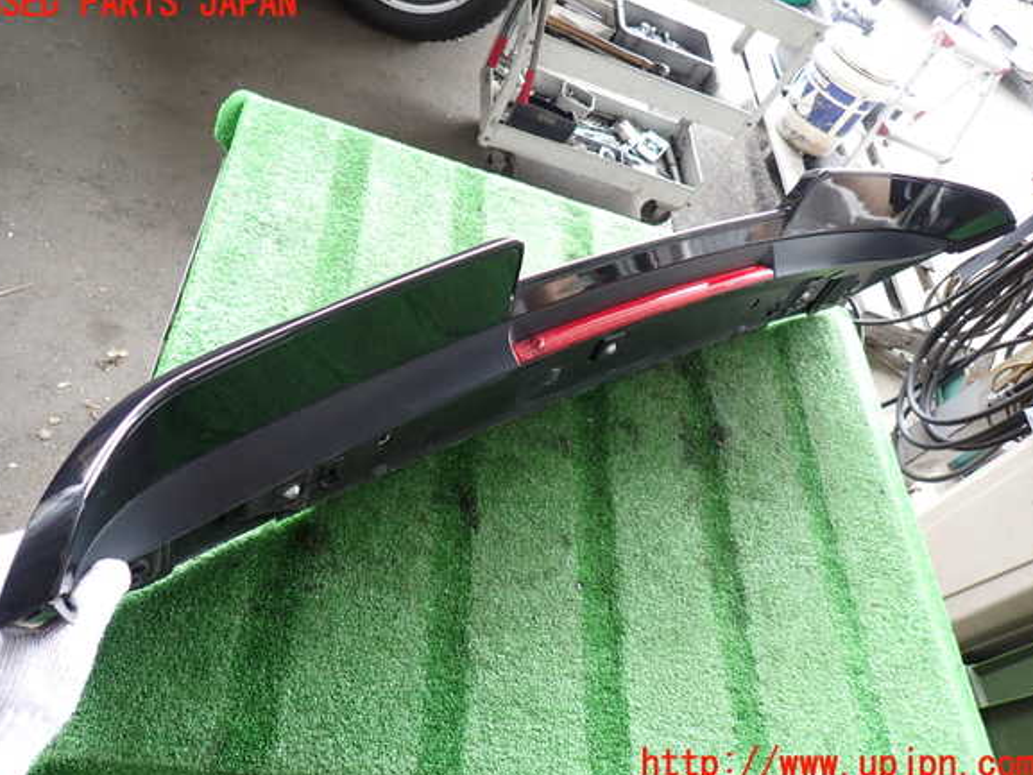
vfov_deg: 53.1
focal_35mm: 26
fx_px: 776
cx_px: 508
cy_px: 385
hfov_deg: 67.3
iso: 200
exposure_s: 1/50
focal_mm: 4.5
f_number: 2
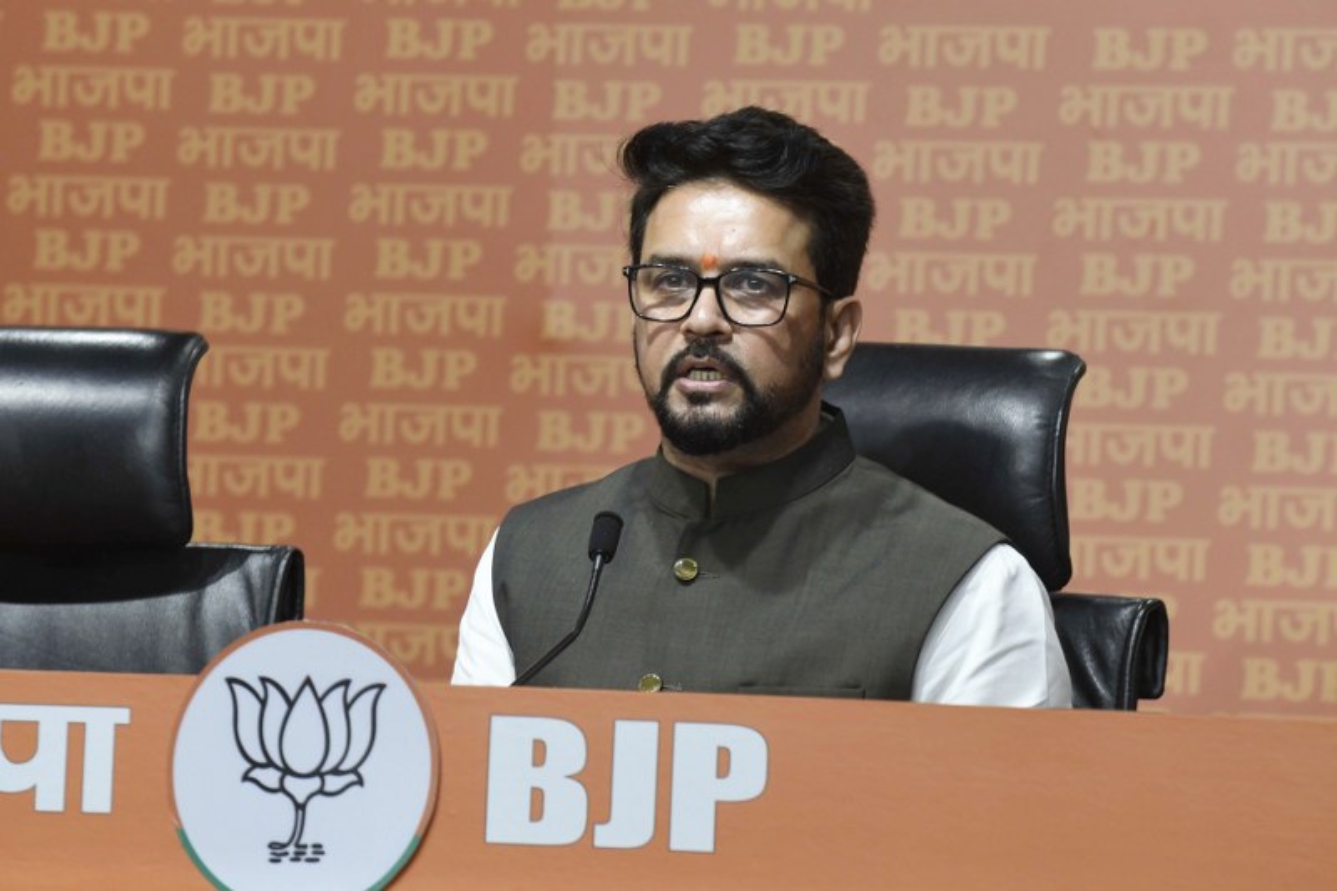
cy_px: 446
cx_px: 668
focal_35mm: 278
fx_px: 10303
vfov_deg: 5.0
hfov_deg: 7.4
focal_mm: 185
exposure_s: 1/200
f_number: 5
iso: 1600
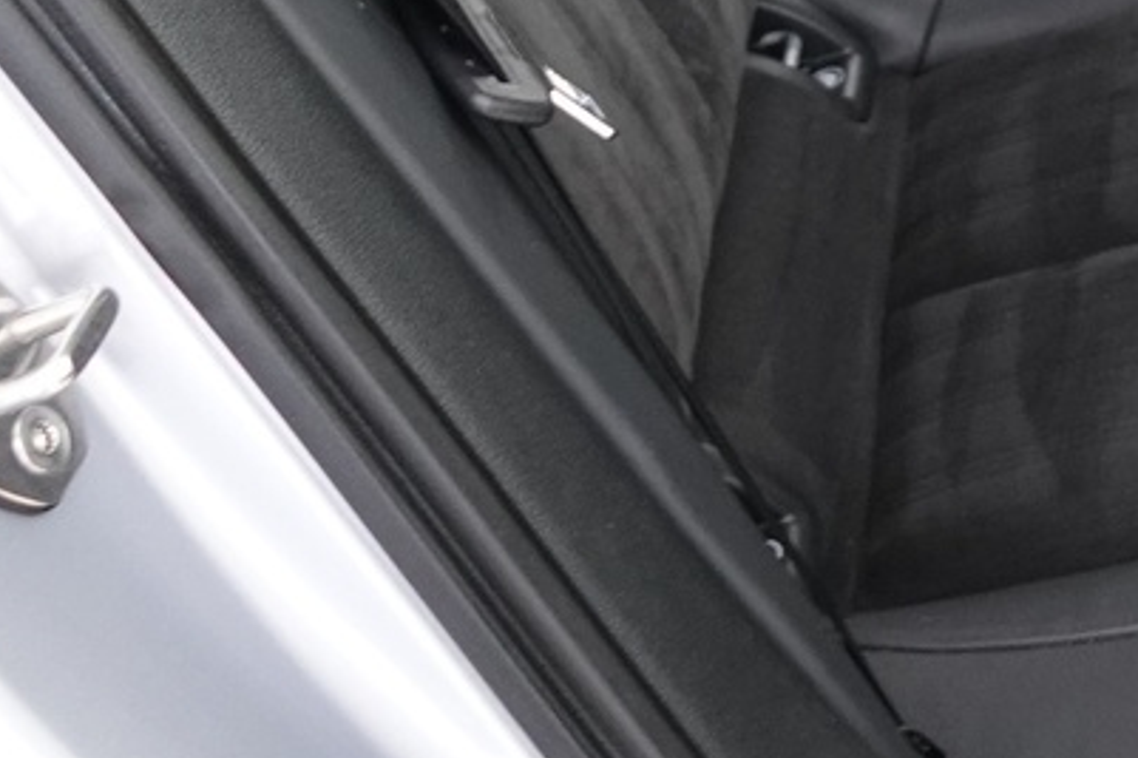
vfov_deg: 13.5
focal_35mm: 97
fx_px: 3065
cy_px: -278
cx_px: 1354
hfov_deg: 19.8
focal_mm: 9.4
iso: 800
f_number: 1.8
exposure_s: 1/15
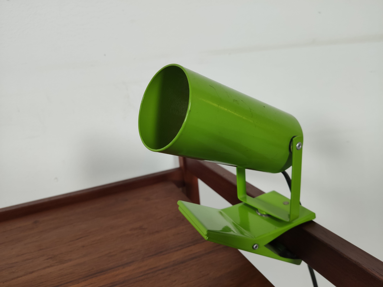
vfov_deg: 53.1
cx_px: 192
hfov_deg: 67.3
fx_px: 288
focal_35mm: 26
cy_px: 144
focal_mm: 4.75
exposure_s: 1/100
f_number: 1.75
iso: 214
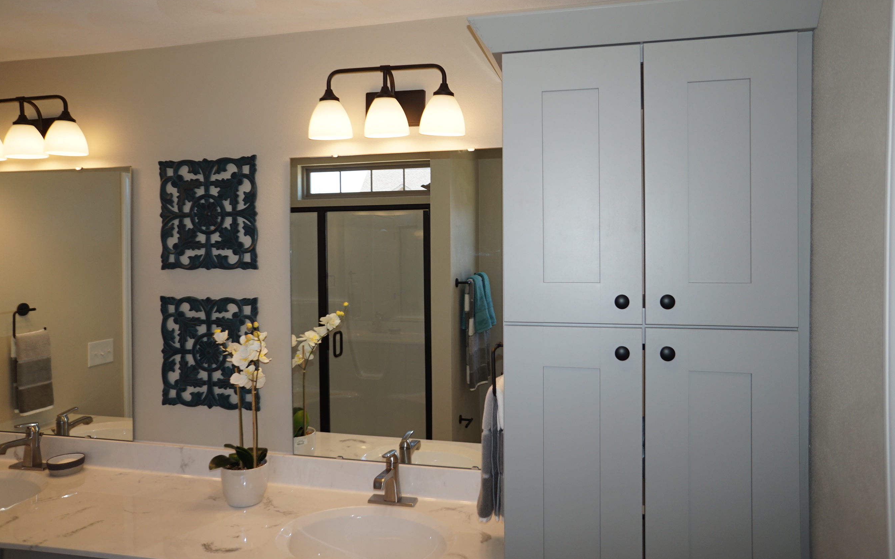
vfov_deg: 49.2
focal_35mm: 25
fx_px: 610
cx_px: 451
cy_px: 258
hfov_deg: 72.5
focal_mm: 16
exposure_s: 1/160
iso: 160
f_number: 4
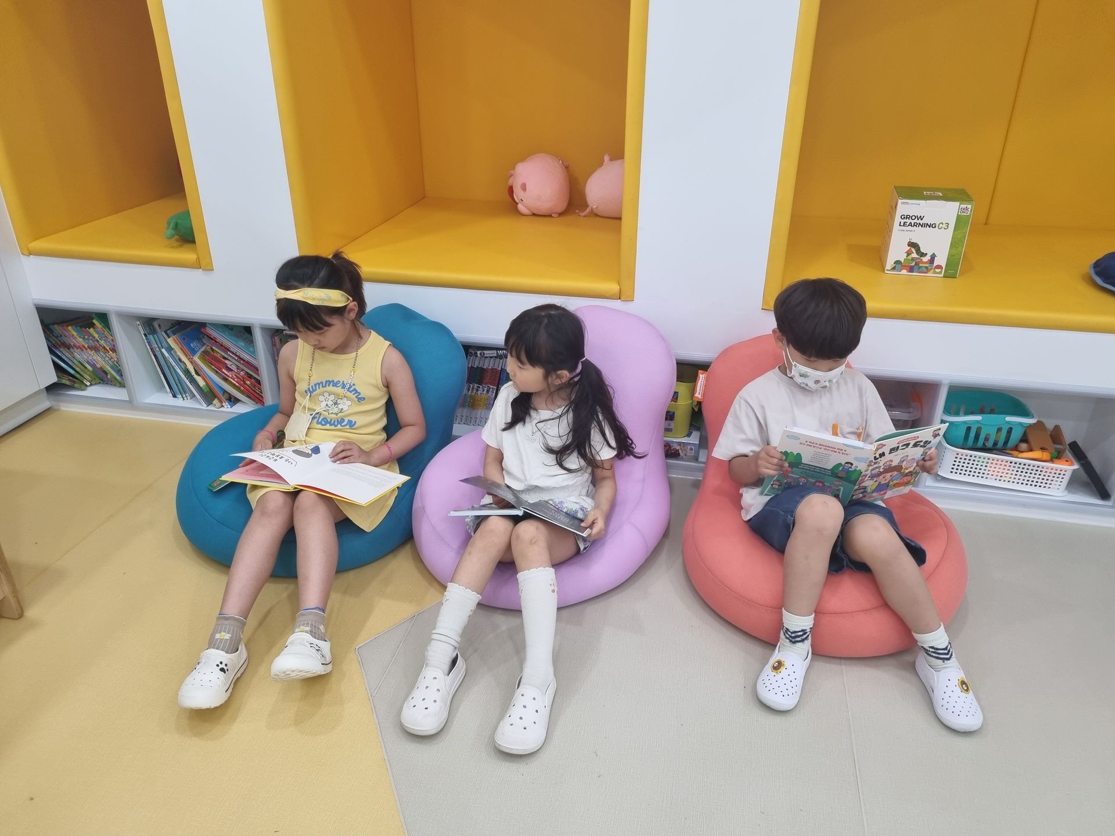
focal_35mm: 26
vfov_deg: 53.1
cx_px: 558
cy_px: 418
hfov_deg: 67.3
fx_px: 837
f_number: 1.8
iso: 160
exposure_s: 1/120
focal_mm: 5.4
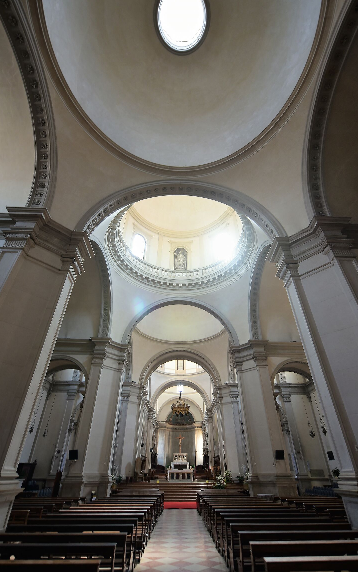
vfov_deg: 97.8
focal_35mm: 16
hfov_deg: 71.3
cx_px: 183
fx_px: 250
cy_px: 281
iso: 640
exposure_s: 1/50
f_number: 3.2
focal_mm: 15
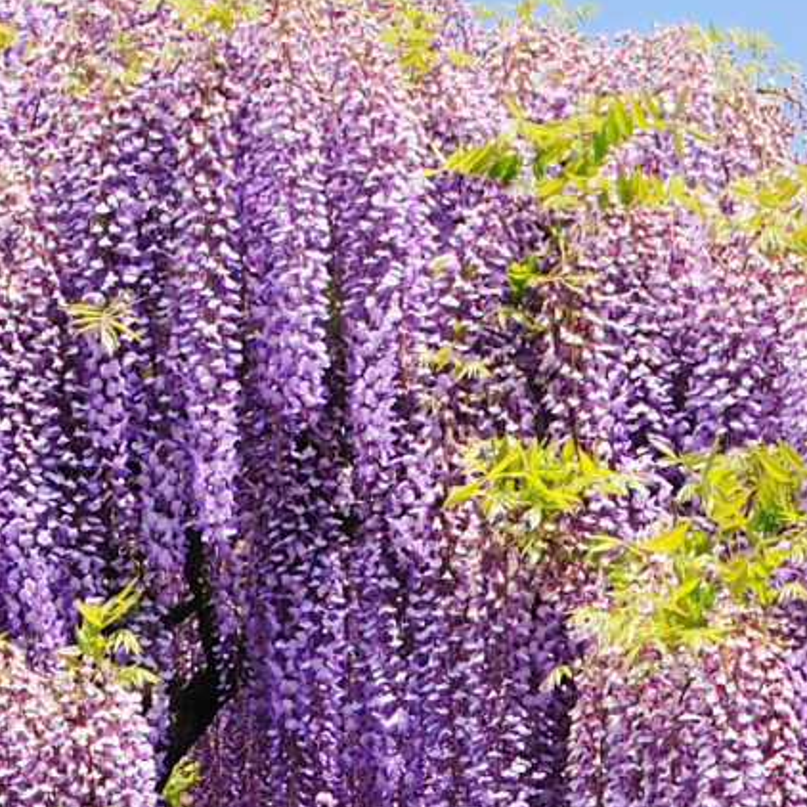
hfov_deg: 8.4
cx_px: 57
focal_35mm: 209
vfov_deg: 8.3
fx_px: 5501
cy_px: 1117
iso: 200
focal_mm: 27
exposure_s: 1/250
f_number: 9
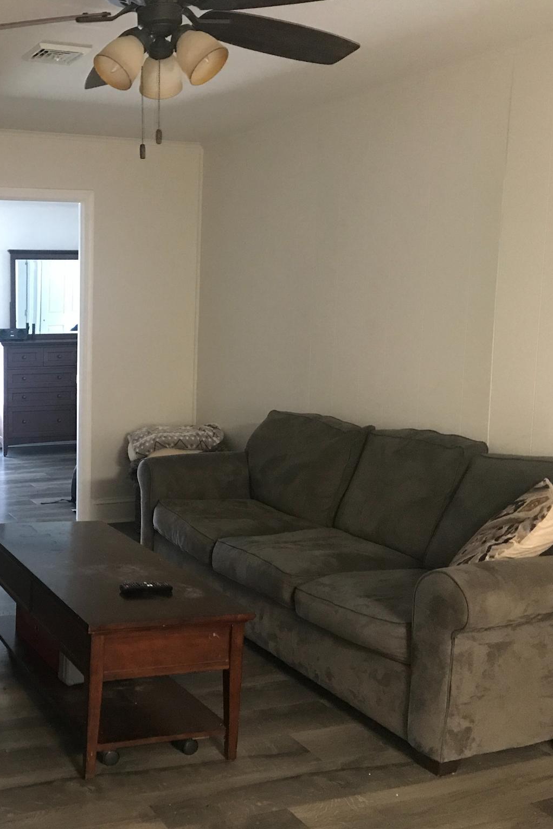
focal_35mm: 39
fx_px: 898
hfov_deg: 32.0
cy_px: 414
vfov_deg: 49.5
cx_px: 21
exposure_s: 1/5
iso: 80
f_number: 1.8
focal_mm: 3.99
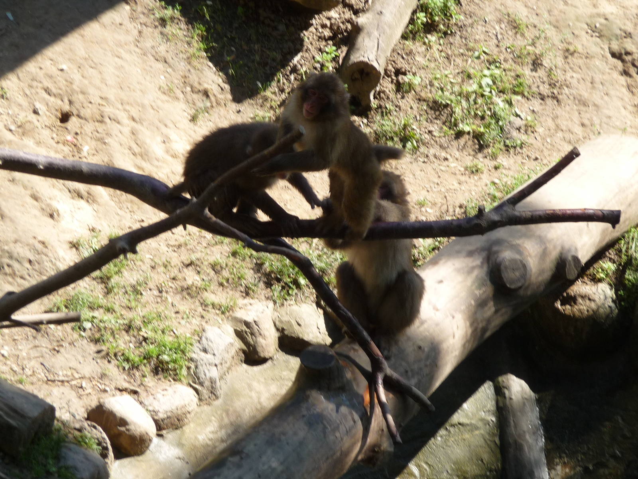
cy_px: 240
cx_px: 319
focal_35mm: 188
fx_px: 3465
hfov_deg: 10.5
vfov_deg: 7.9
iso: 100
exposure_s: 1/160
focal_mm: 29.1
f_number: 4.8
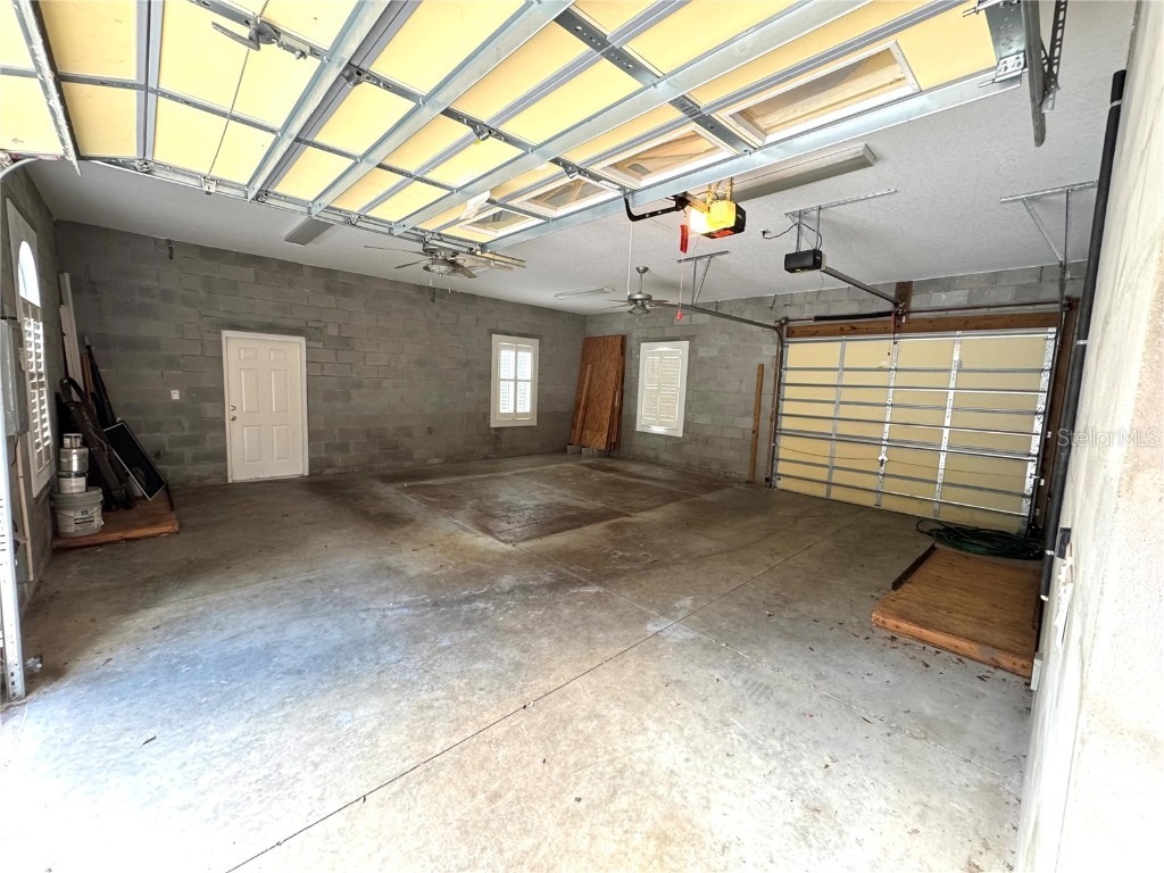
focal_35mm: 14
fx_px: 471
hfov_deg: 102.1
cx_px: 582
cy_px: 436
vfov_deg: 85.7
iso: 400
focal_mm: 2.22
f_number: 2.2
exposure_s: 1/60
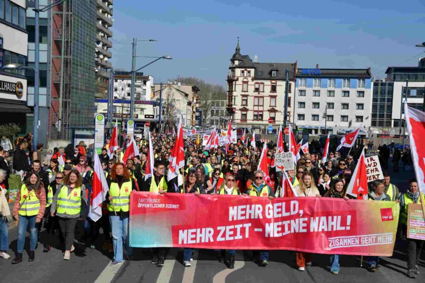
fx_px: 614
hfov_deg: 38.2
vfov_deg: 26.0
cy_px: 142
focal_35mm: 52
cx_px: 212
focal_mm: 52
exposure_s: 1/1250
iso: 200
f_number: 8
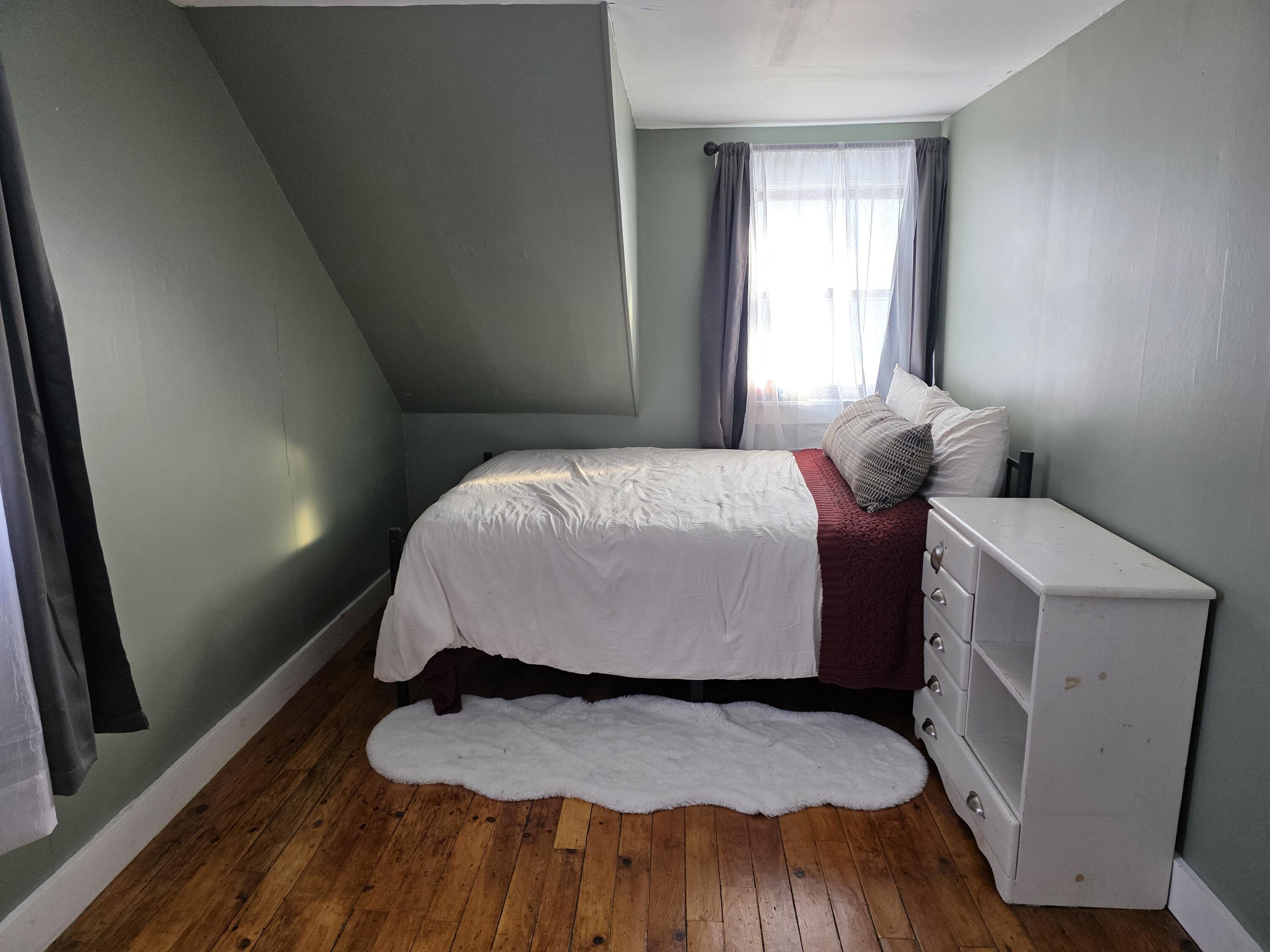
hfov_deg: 73.9
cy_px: 476
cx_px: 635
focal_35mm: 23
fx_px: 844
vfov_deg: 58.9
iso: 200
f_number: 1.7
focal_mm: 6.3
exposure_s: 1/180
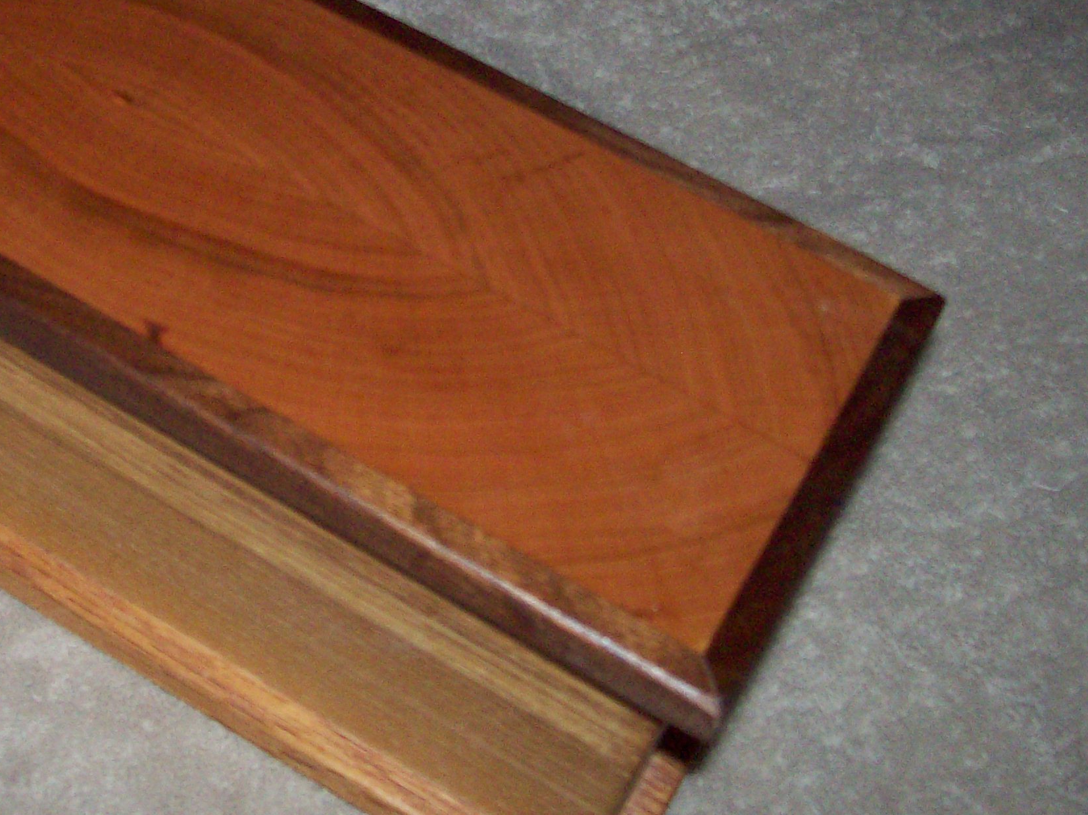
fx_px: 1948
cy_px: 285
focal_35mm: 62
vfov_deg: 23.5
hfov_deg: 30.5
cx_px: 223
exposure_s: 1/64
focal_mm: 6
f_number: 2.7
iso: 140
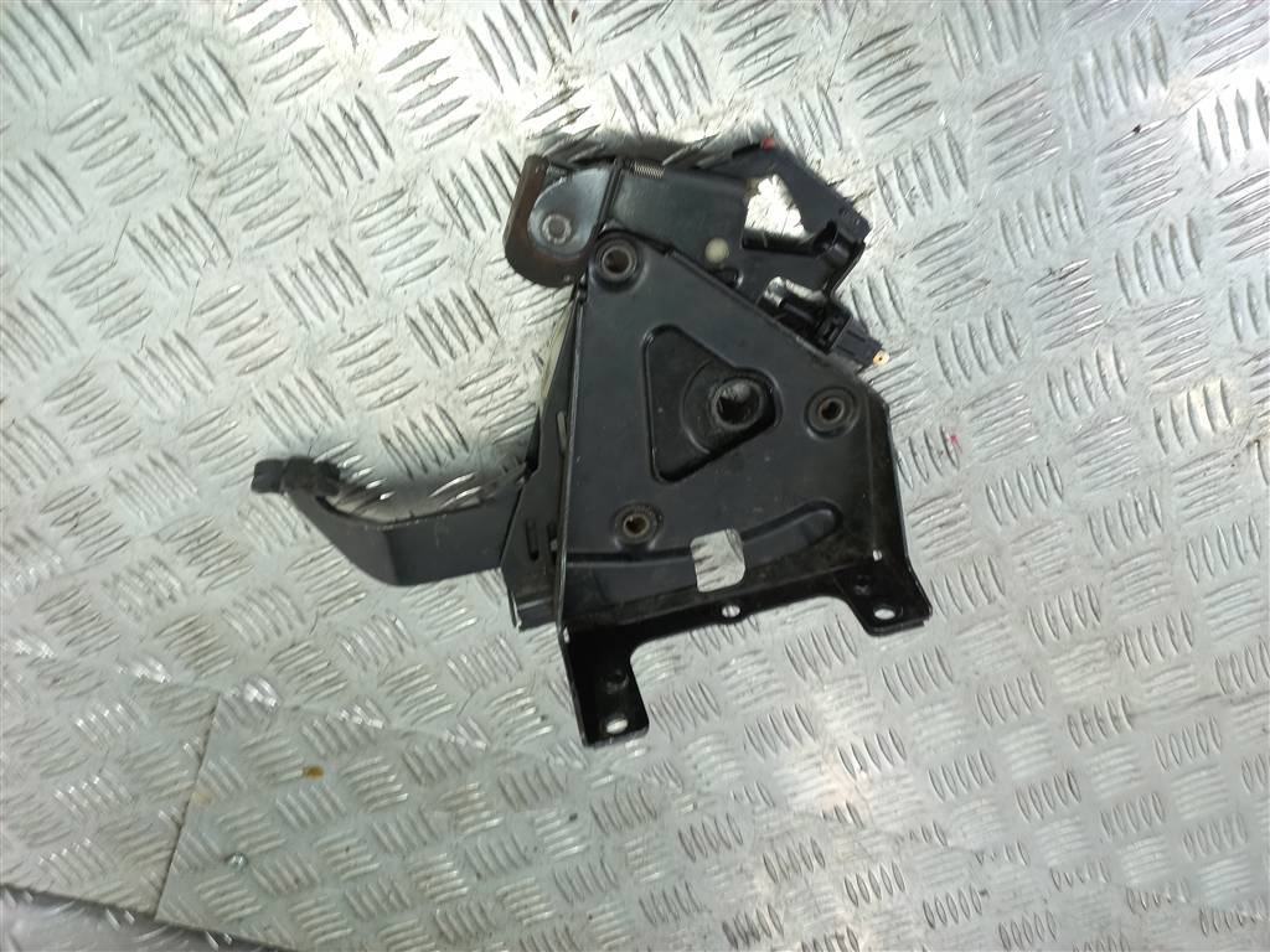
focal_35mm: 25
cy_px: 476
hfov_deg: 69.4
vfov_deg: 54.9
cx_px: 635
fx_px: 917
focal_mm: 4.6
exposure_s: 1/50
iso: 80
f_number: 1.8
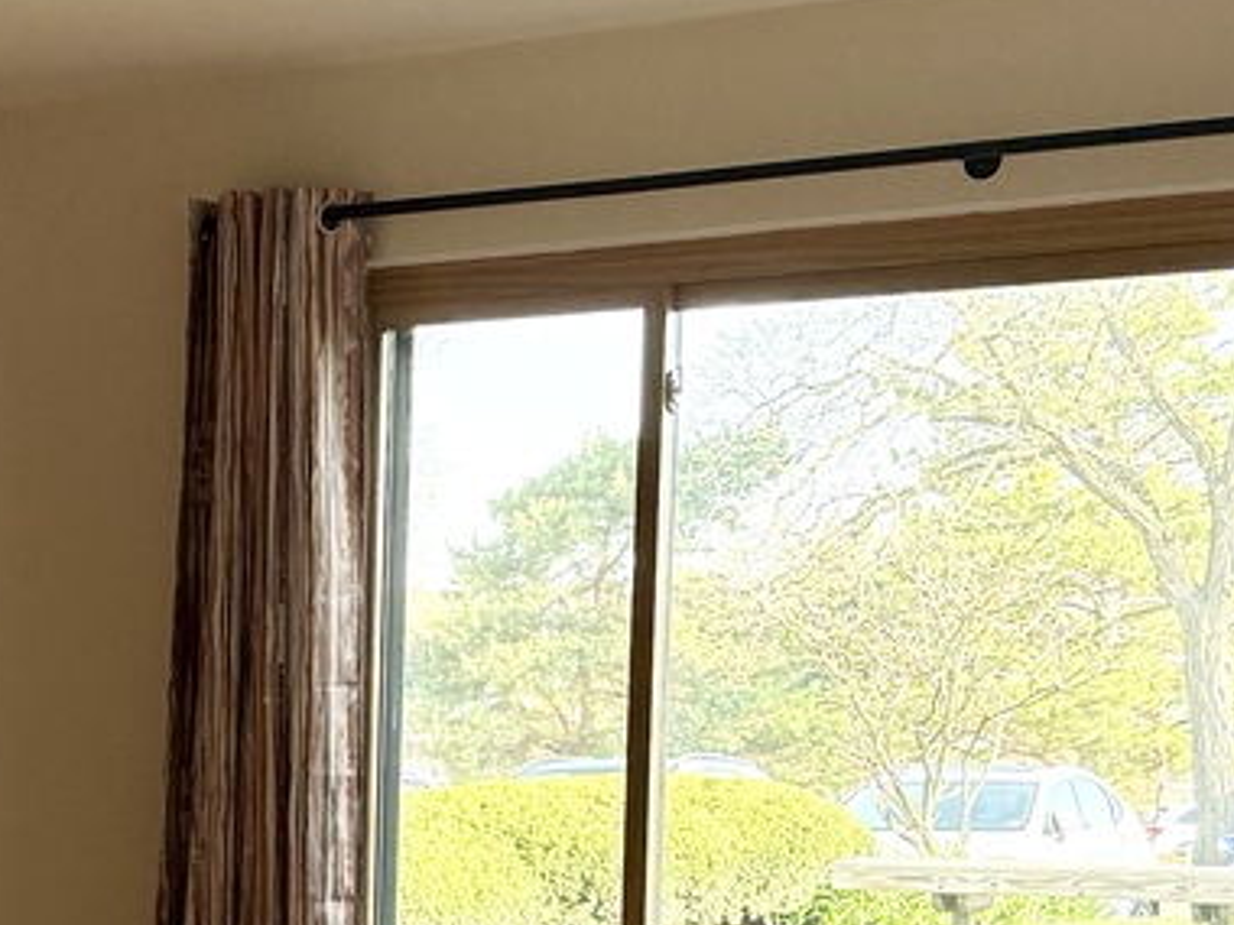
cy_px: 1032
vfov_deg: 15.8
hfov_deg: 20.7
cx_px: -49
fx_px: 3244
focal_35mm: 91
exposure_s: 1/160
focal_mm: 6.76
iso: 200
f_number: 1.78
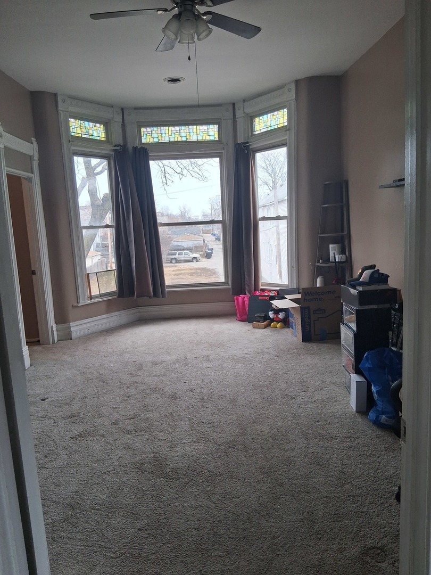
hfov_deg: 53.1
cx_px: 216
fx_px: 432
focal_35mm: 26
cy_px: 288
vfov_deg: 67.3
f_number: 1.8
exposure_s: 1/120
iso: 100
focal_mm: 3.98
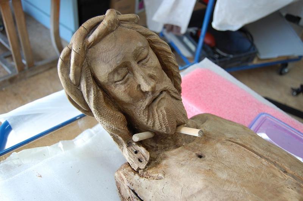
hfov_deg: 57.3
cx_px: 152
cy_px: 100
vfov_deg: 39.9
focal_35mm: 33
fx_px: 277
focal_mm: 22
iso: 400
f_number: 4
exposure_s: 1/60
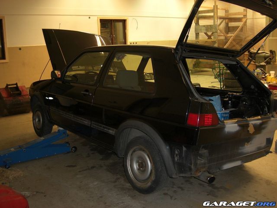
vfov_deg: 37.7
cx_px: 138
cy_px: 104
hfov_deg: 49.0
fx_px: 304
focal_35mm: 38
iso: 200
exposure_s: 1/30
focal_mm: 7.9
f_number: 2.8
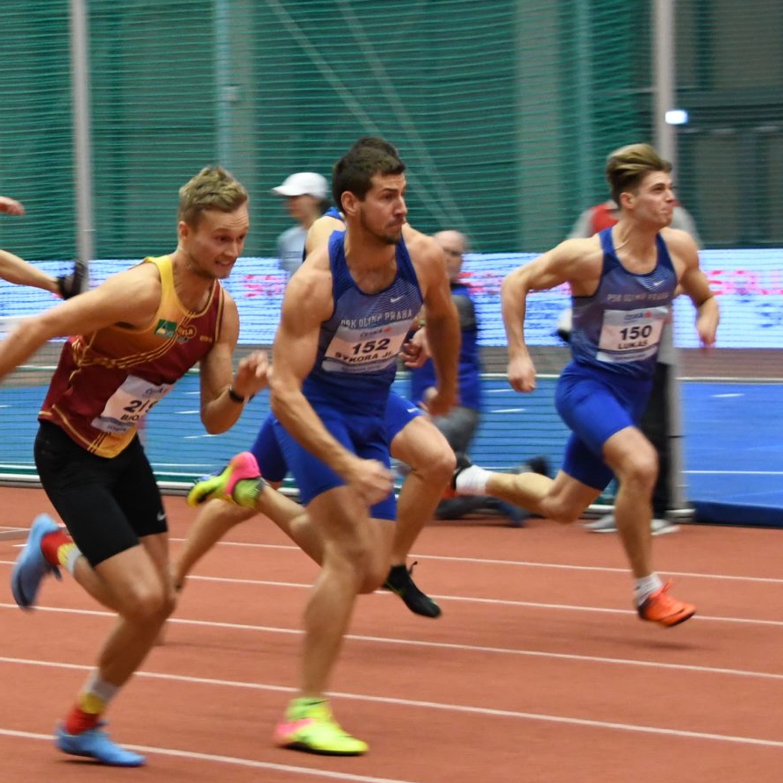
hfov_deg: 21.3
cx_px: 243
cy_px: 392
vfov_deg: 21.4
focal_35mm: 81
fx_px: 2073
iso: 3200
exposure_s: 1/200
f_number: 4.5
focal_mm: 42
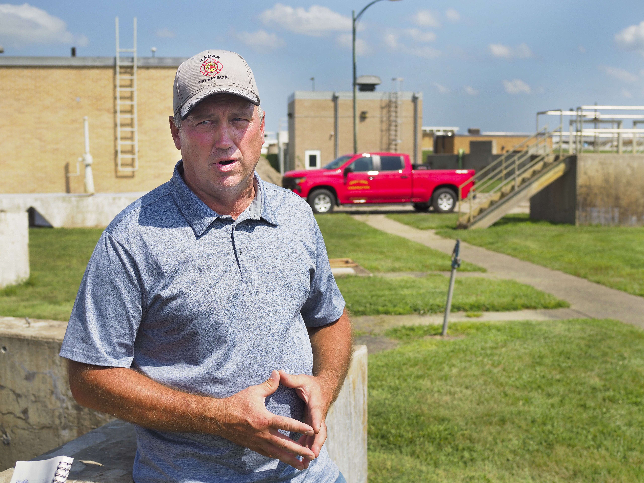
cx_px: 322
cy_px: 242
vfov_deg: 29.1
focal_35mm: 50
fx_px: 930
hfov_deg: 38.2
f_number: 3.5
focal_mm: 25
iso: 200
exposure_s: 1/1600
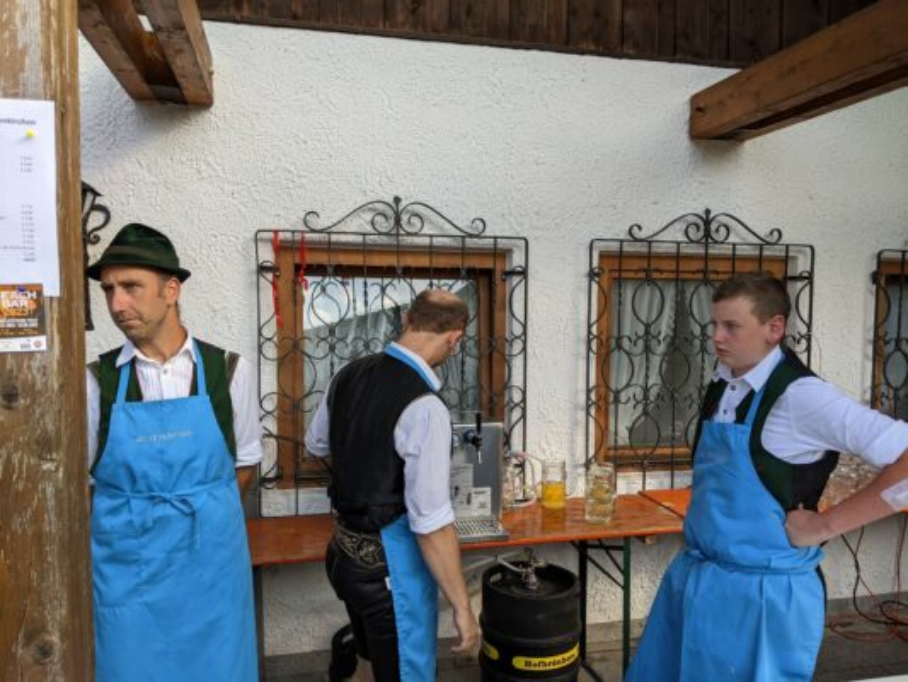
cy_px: 341
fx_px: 708
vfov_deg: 51.4
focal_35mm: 27
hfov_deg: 65.3
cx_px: 454
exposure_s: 1/602
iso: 51
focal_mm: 4.44
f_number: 1.8
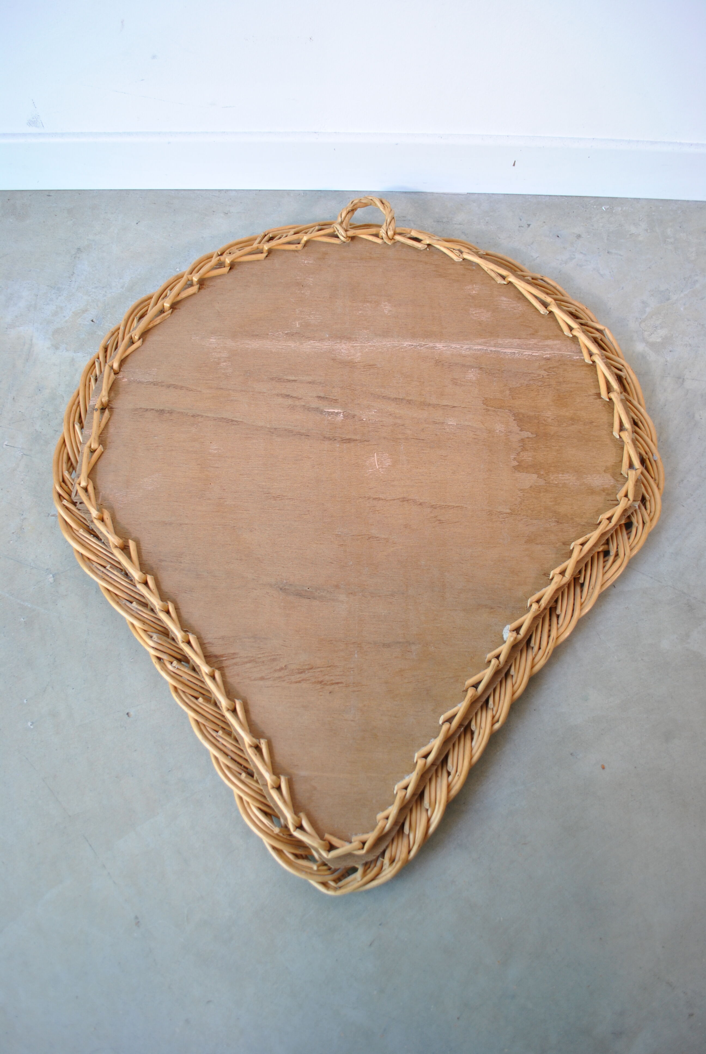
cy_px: 527
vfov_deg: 67.3
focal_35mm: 27
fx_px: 792
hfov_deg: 48.0
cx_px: 353
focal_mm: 18
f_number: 3.5
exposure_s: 1/30
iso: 200
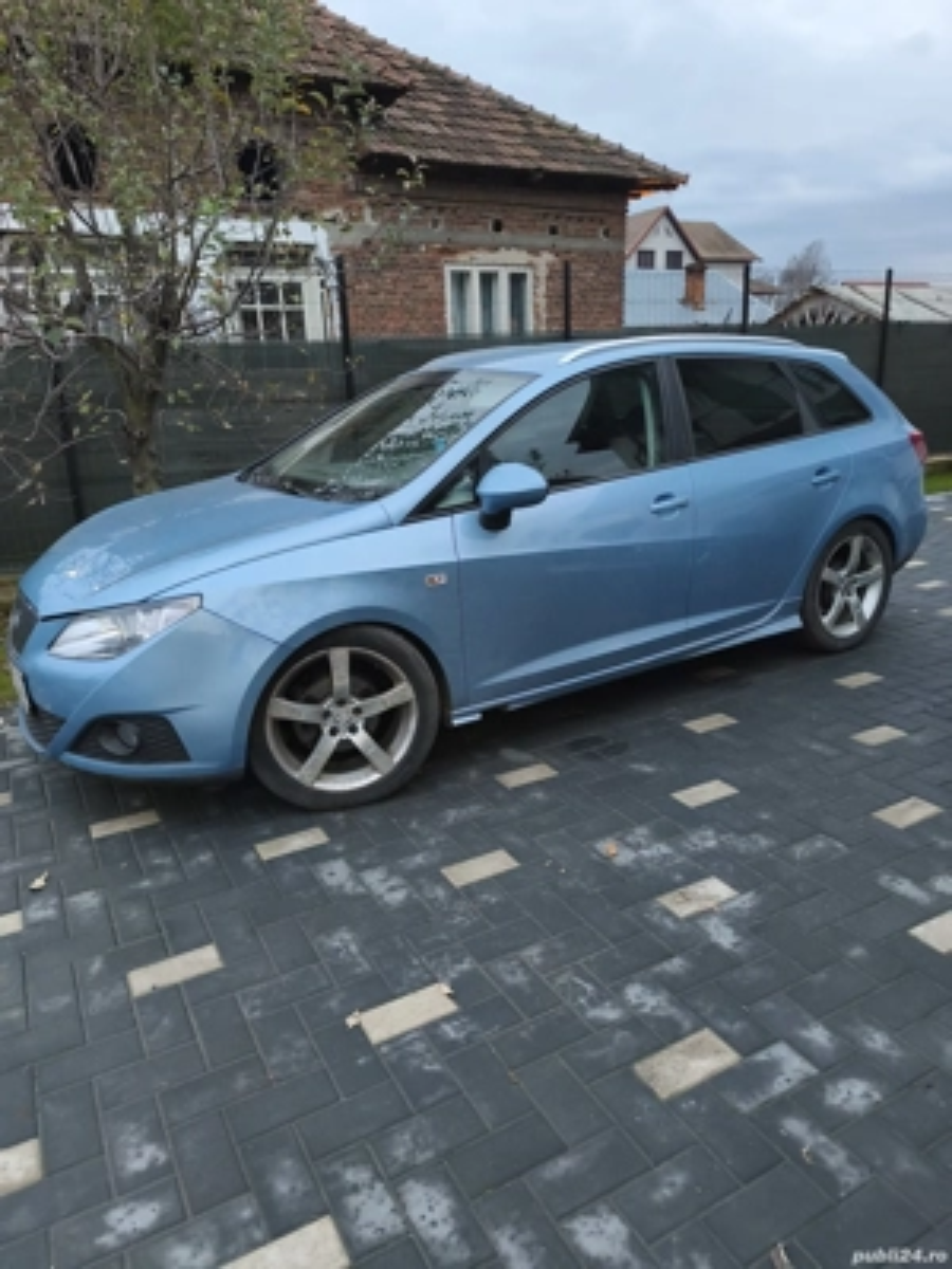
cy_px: 634
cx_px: 476
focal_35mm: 23
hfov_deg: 58.9
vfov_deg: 73.9
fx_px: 843
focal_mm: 6.14
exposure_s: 1/24
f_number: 1.65
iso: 2000
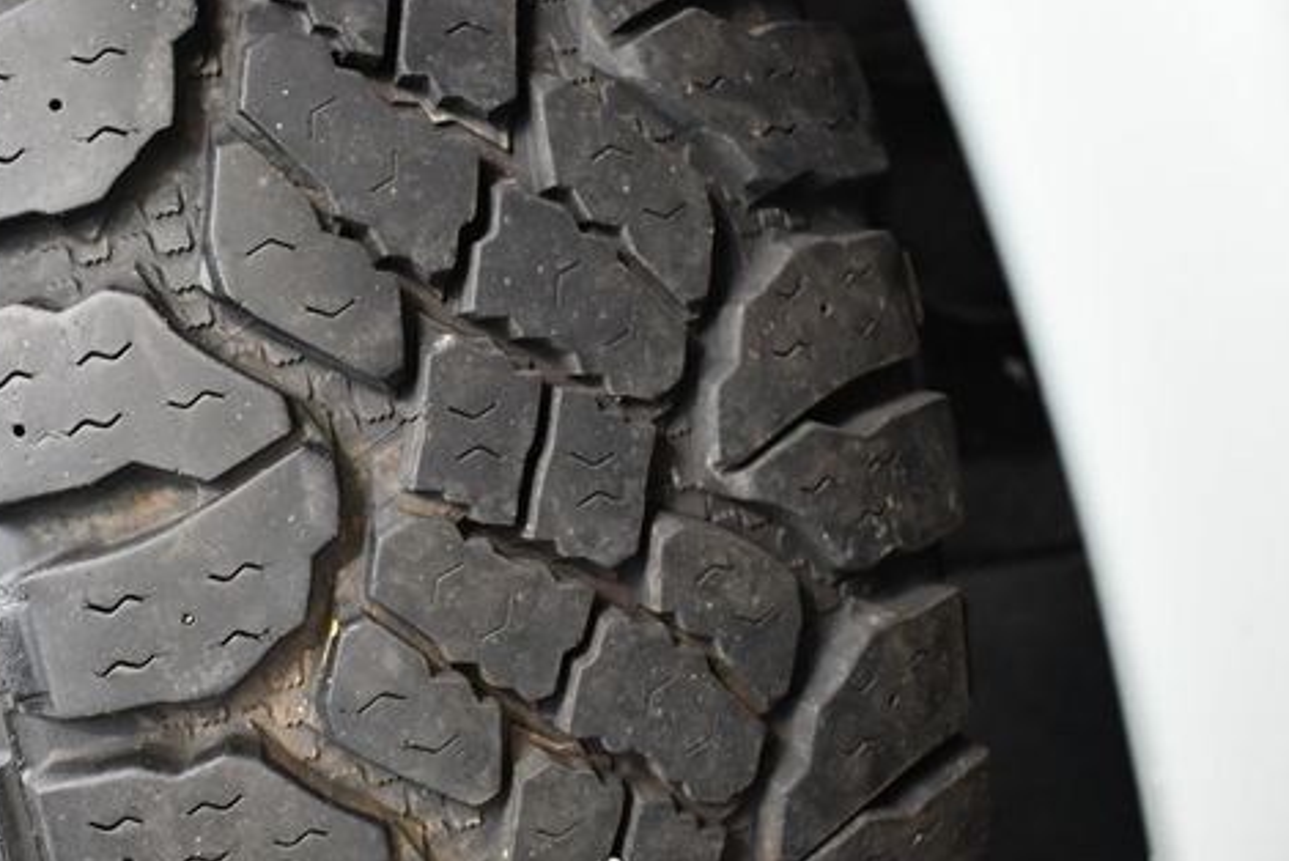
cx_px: 442
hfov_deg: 39.9
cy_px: 400
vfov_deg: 27.6
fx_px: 1755
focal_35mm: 49
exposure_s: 1/80
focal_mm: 18
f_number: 3.5
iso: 3200
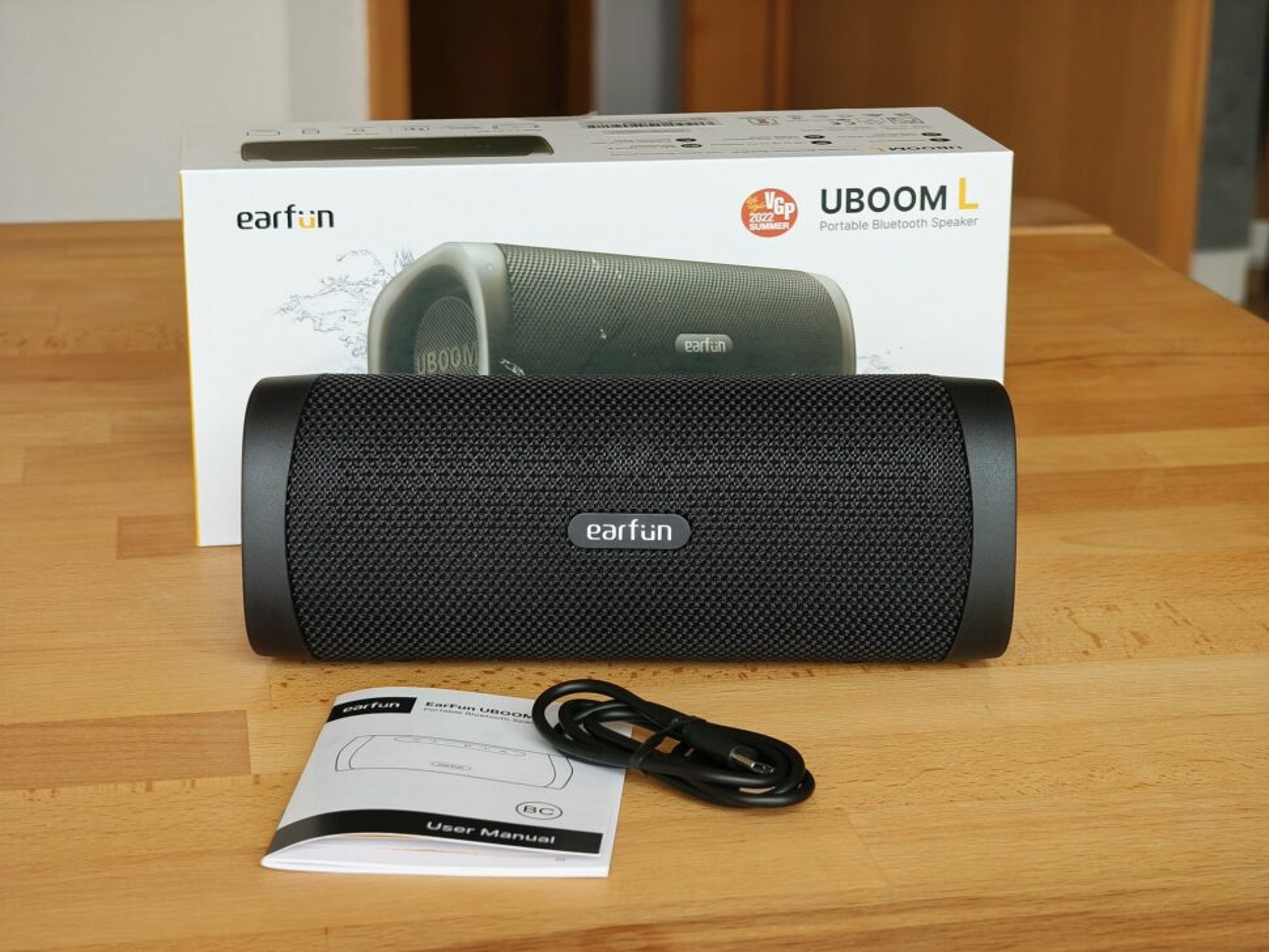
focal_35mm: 70
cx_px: 634
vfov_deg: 21.0
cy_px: 476
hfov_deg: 27.8
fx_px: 2567
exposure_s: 1/50
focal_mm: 13.3
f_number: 2.6
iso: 640
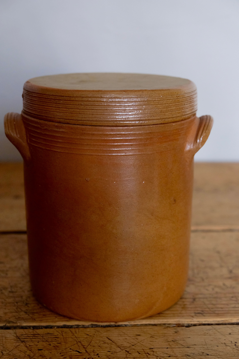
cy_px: 180
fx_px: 508
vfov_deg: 38.9
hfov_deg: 26.5
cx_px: 120
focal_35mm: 51
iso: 3200
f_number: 4
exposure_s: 1/60
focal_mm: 34.3
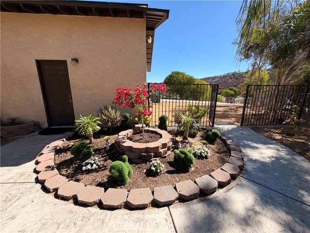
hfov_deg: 102.1
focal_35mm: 14
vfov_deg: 85.7
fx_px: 125
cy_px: 116
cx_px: 155
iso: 32
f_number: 2.2
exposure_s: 1/770
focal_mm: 2.22
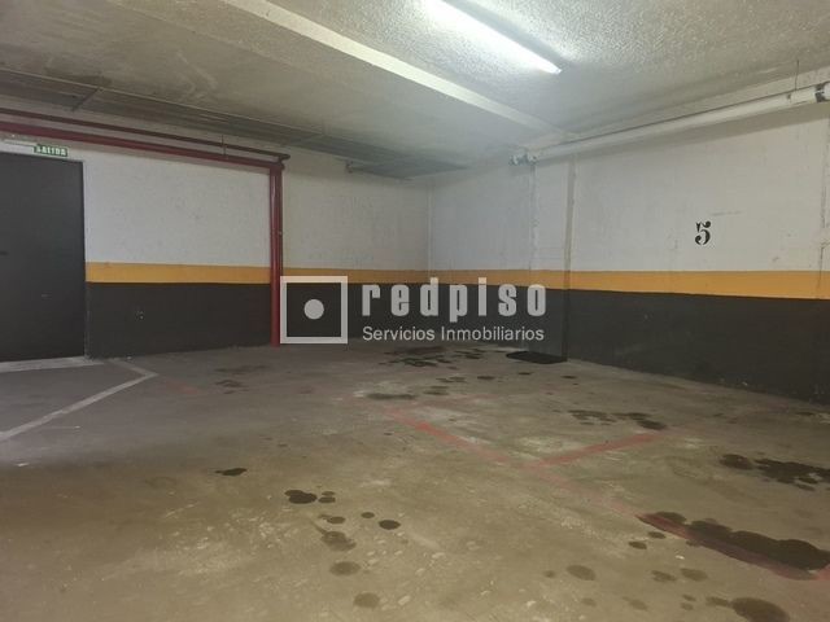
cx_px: 415
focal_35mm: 23
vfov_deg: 58.9
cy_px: 311
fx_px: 551
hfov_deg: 73.9
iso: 640
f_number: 1.8
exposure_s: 1/24
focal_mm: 5.54
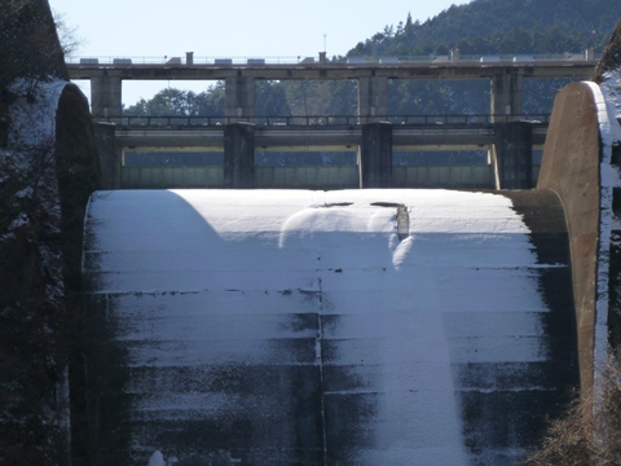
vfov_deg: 9.1
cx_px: 310
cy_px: 233
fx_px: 2942
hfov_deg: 12.0
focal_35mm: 164
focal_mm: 22.8
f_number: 5.9
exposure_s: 1/200
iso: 160
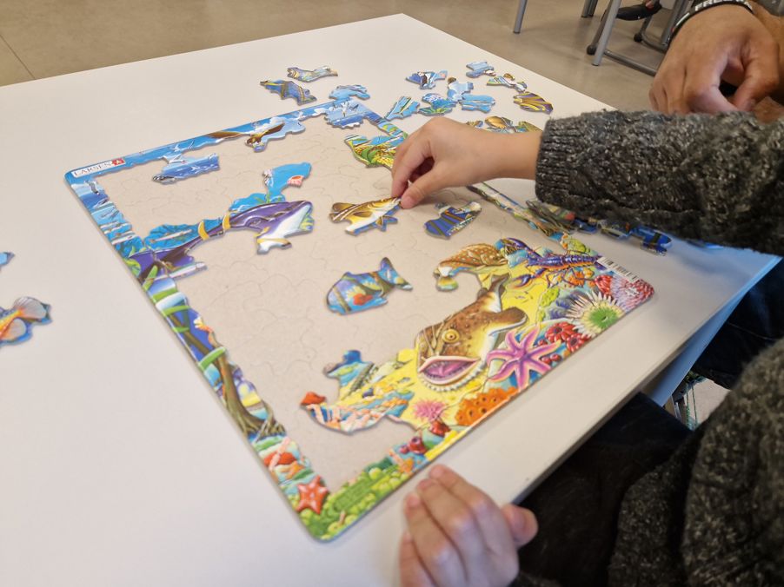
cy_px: 294
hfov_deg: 73.9
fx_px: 521
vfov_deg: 58.9
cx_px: 392
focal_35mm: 23
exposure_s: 1/166
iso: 50
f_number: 1.8
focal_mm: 5.4
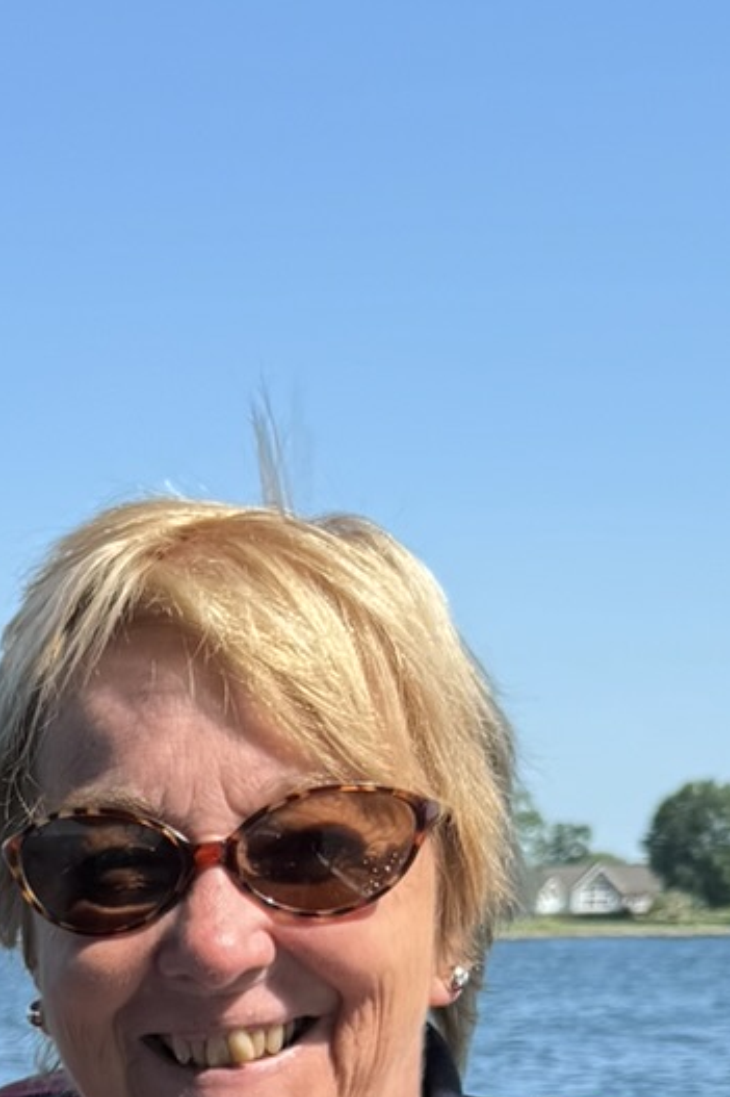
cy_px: 1624
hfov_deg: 13.5
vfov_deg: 18.7
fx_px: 2952
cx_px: -239
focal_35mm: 97
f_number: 1.78
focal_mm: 6.76
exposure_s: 1/2506
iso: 80
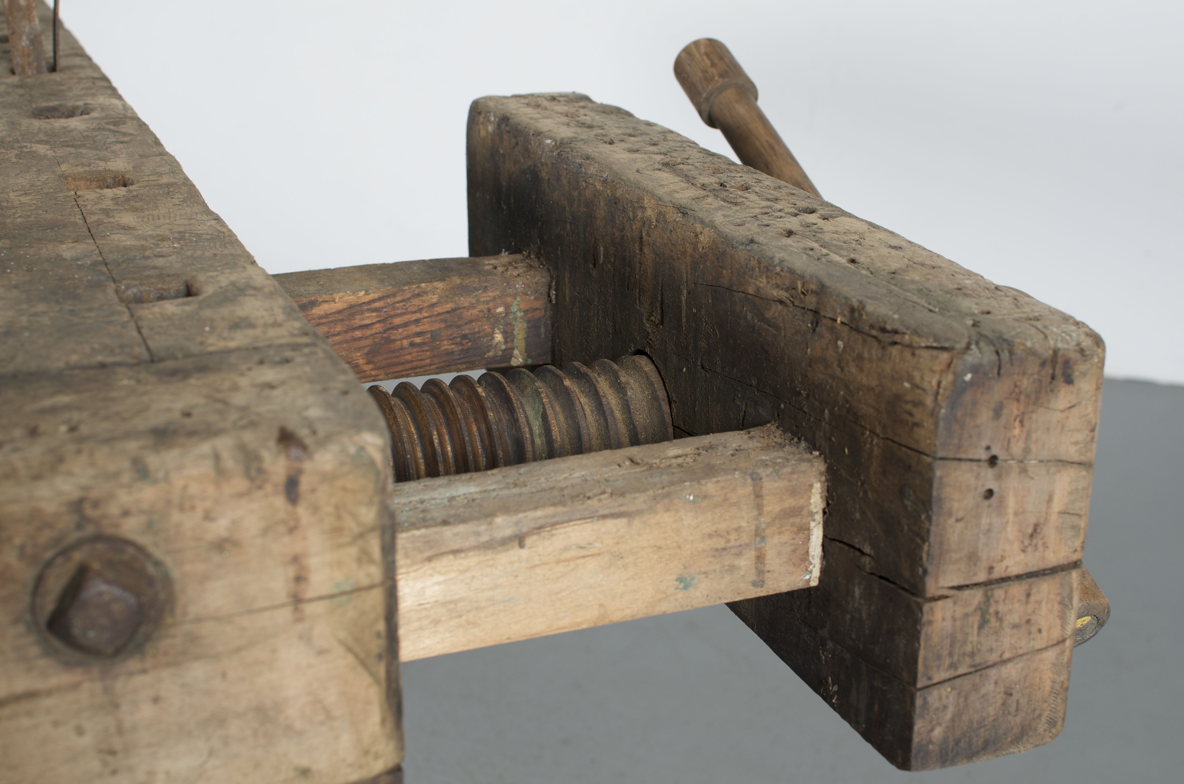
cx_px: 592
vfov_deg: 25.6
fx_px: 1723
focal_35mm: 52
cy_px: 392
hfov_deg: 37.9
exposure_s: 1/125
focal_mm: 35
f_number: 6.3
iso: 100
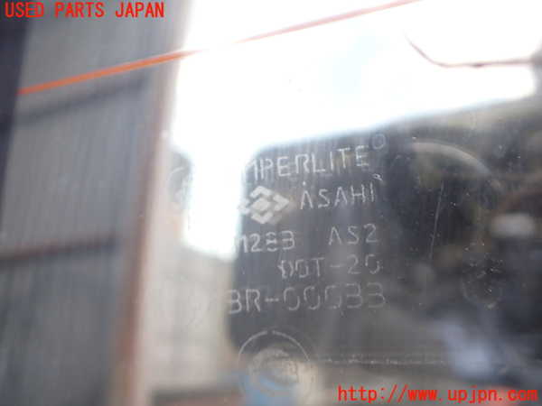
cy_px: 203
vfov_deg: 46.8
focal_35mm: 30
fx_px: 470
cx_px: 271
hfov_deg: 60.0
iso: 160
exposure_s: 1/125
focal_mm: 5.4
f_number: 2.3
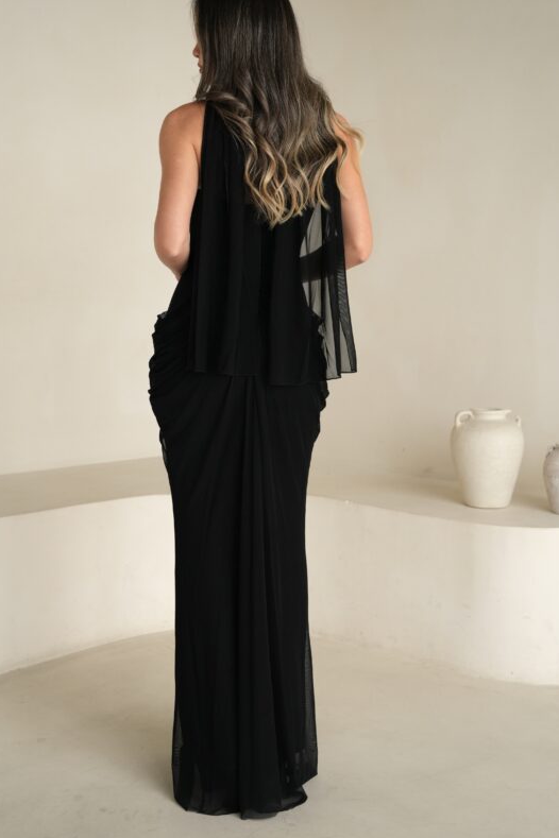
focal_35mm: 55
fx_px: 1286
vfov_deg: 36.0
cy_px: 344
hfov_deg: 24.5
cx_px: 270
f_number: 3.2
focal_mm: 40.9
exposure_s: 1/200
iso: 640
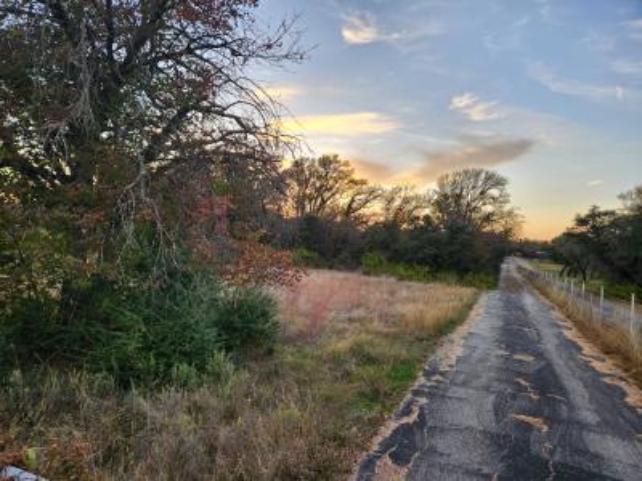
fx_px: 427
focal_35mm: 23
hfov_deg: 73.9
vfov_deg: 58.9
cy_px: 240
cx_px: 321
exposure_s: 1/180
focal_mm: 5.4
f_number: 1.8
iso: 40
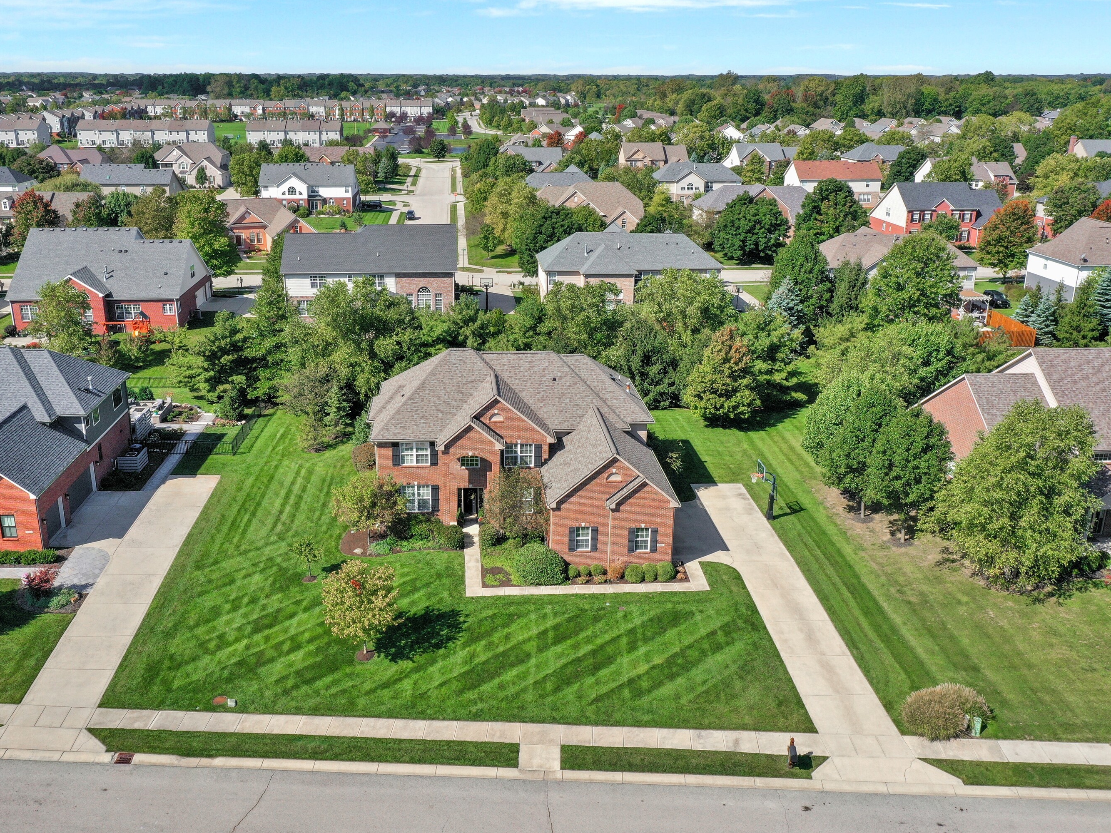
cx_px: 522
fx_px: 995
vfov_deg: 45.4
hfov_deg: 58.3
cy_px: 408
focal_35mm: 31
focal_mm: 10.26
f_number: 6.3
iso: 100
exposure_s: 1/500
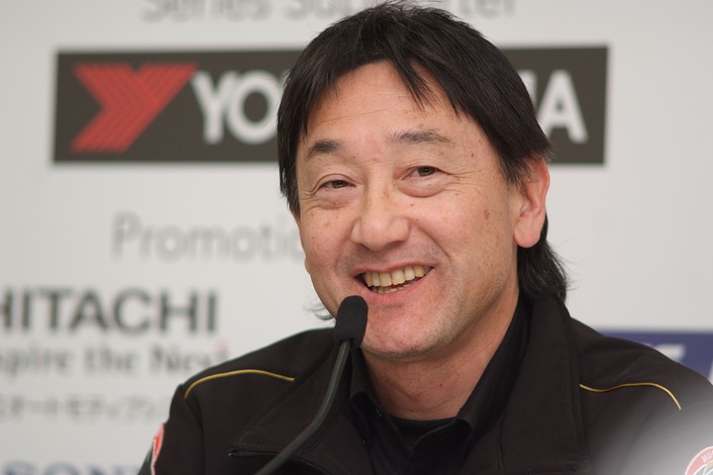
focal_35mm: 270
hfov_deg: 7.6
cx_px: 356
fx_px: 5347
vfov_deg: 5.1
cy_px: 238
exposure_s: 1/250
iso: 400
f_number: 2.8
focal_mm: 180
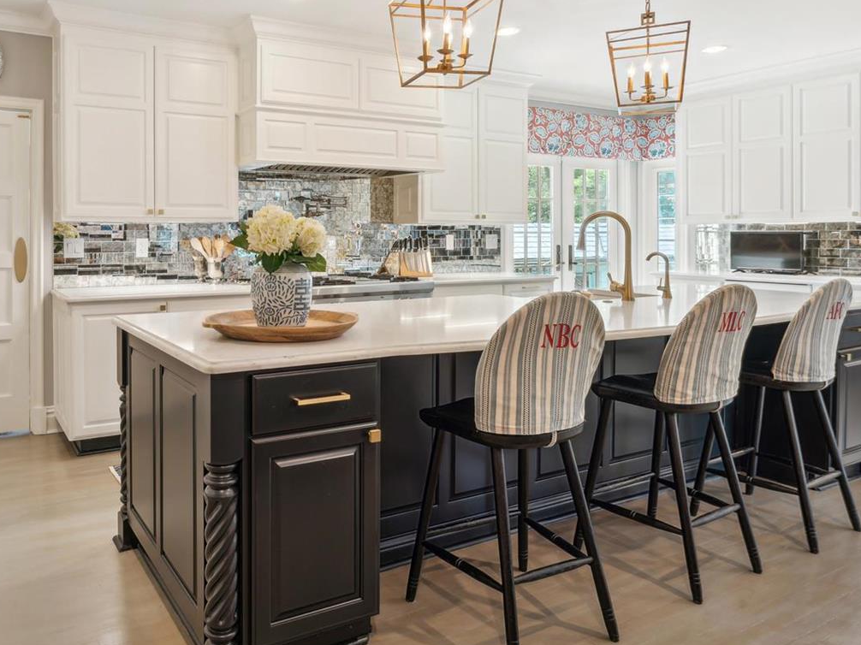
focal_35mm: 26
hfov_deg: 65.3
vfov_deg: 52.3
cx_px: 289
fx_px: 650
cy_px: 248
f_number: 8
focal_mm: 17.1
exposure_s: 1/4
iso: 100
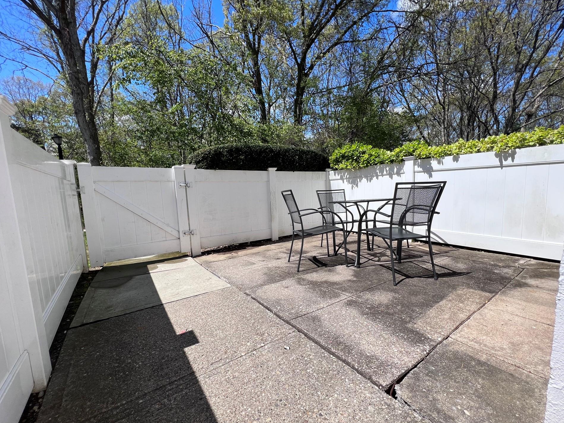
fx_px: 228
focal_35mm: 14
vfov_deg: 85.6
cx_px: 290
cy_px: 222
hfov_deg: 102.0
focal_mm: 1.57
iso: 32
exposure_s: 1/1845
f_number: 1.8
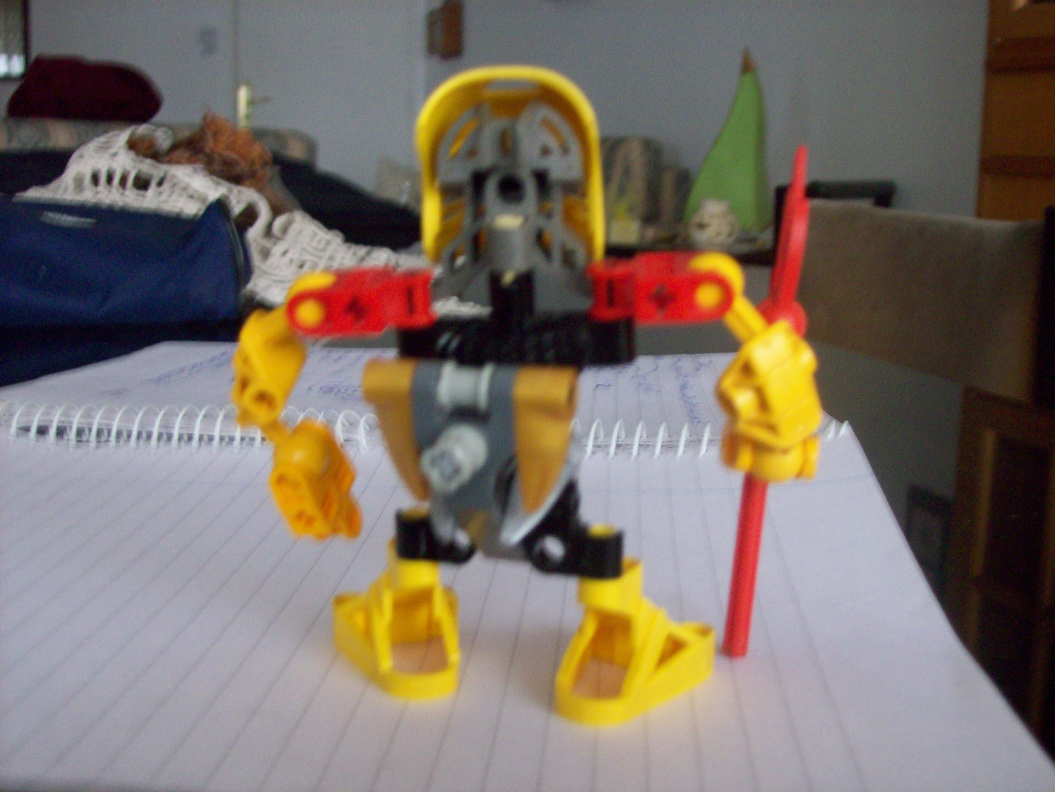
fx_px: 1371
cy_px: 396
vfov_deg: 32.2
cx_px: 528
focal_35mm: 45
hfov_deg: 42.1
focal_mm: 7.6
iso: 160
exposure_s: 1/8
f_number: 3
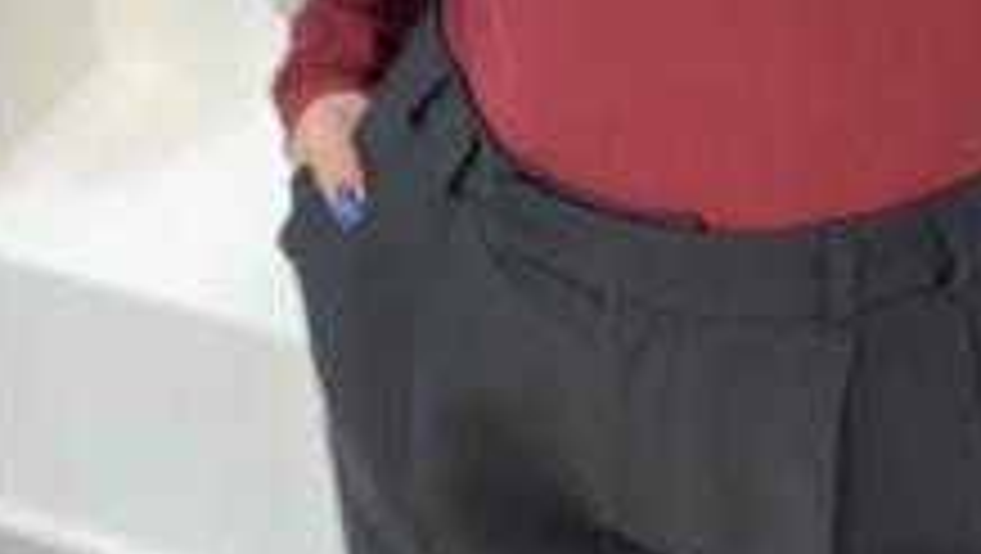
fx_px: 1614
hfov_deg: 33.4
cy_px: -124
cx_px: 680
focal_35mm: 62
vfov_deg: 18.4
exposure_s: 1/50
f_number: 2.2
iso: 250
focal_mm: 2.71
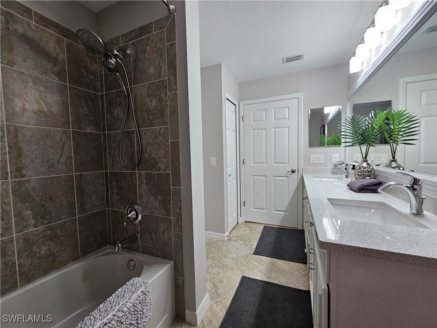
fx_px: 164
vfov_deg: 89.9
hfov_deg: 106.2
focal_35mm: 13
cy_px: 164
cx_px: 218
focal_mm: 2.2
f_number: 2.2
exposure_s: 1/60
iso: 160
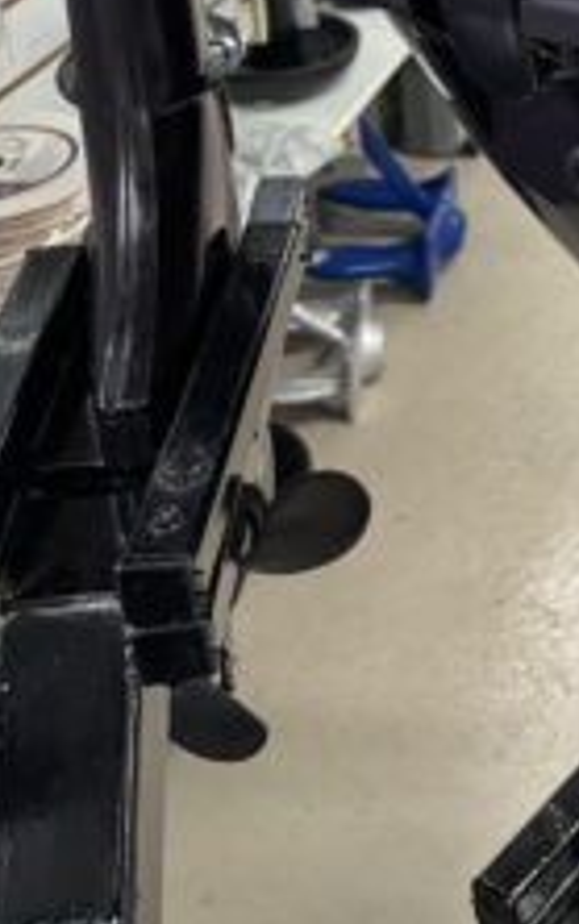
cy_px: -25
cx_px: 769
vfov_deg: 30.4
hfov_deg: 19.3
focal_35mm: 62
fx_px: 1563
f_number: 1.6
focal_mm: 5.96
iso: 160
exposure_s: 1/60
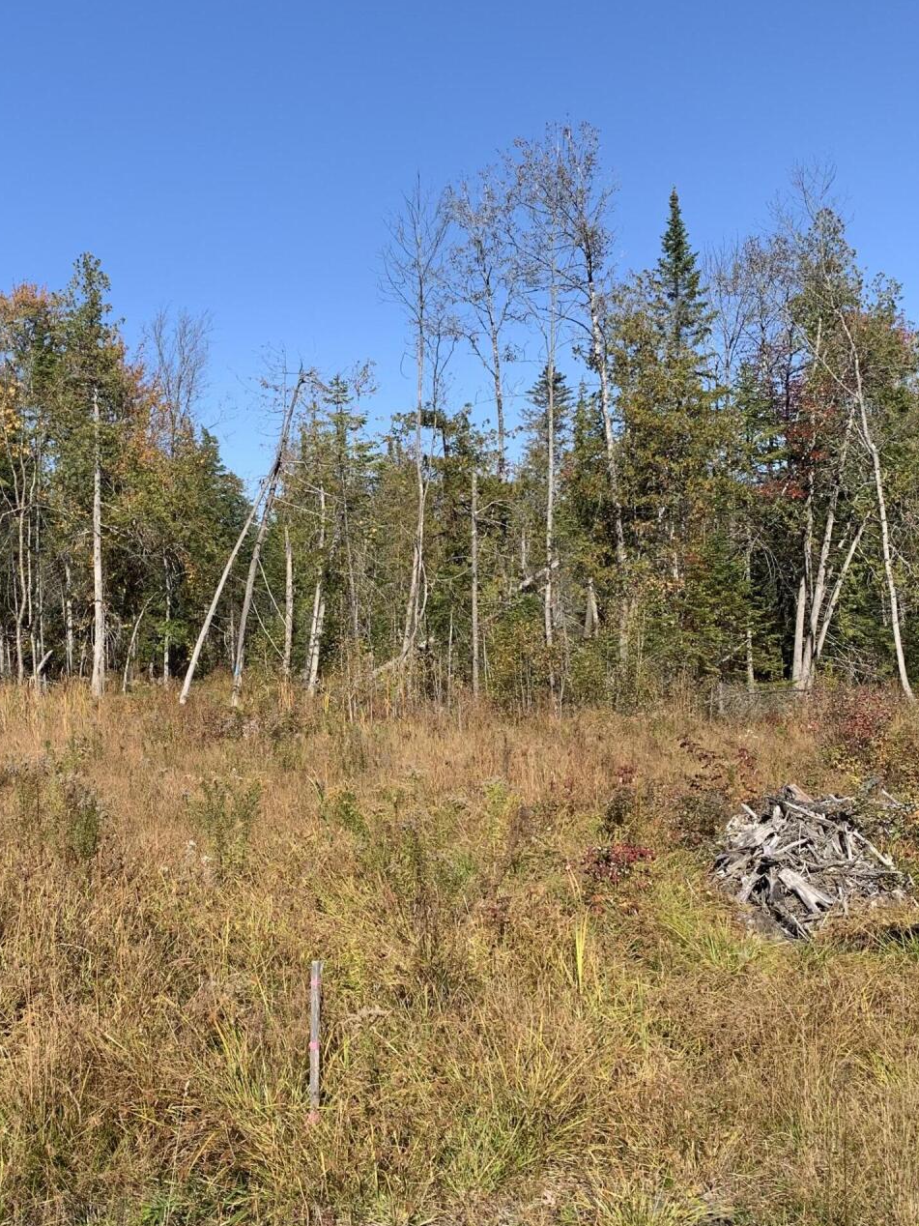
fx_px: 1451
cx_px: 280
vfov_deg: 45.8
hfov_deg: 34.7
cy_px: 637
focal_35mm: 41
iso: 25
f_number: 1.8
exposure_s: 1/1916
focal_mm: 4.25
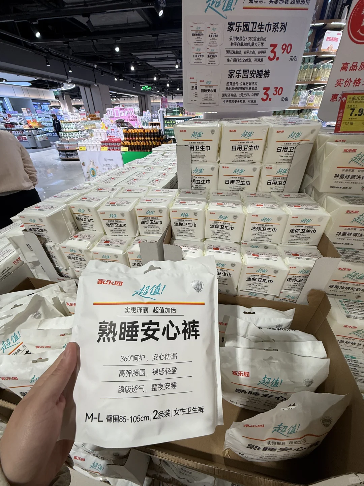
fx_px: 196
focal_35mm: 14
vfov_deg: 102.1
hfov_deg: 85.7
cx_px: 182
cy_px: 243
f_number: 2.2
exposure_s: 1/99
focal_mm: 2.22
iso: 64
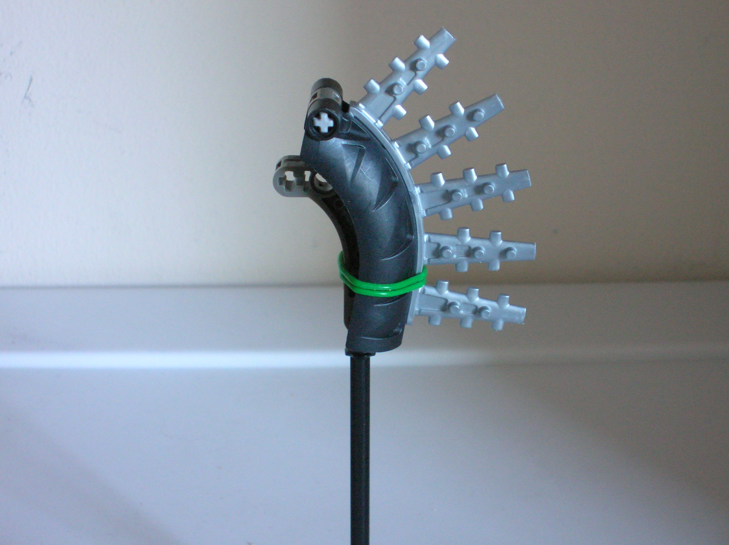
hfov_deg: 21.8
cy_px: 272
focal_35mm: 90
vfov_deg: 16.4
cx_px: 364
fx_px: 1894
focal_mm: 15
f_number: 4.5
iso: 200
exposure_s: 1/1.2
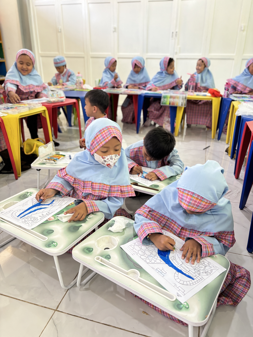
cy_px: 168
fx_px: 253
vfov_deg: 67.3
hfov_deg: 53.1
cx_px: 126
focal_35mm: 26
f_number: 1.6
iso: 200
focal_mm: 5.96
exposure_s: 1/60
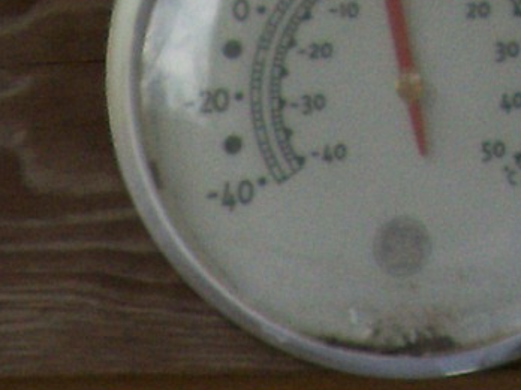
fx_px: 3010
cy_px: 1125
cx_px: -108
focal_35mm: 200
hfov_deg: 9.7
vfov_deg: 6.8
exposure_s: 1/629
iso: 80
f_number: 2.7
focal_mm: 5.6
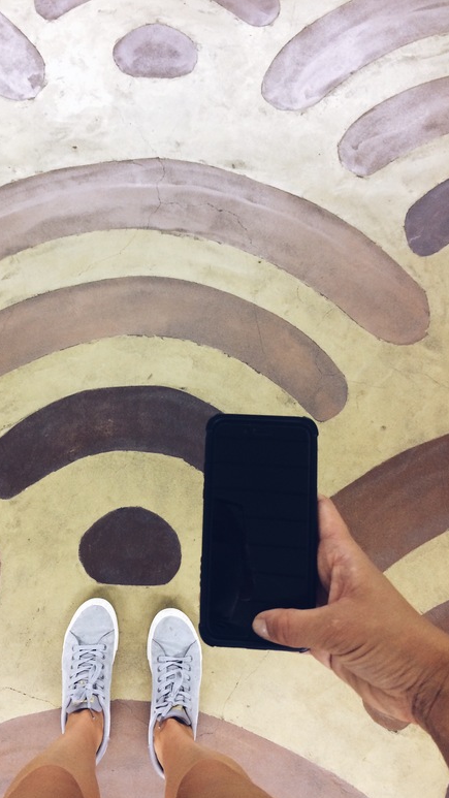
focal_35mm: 32
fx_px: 677
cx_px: 149
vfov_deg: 61.0
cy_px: 403
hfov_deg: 36.3
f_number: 2.2
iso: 160
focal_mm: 4.15
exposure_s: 1/33
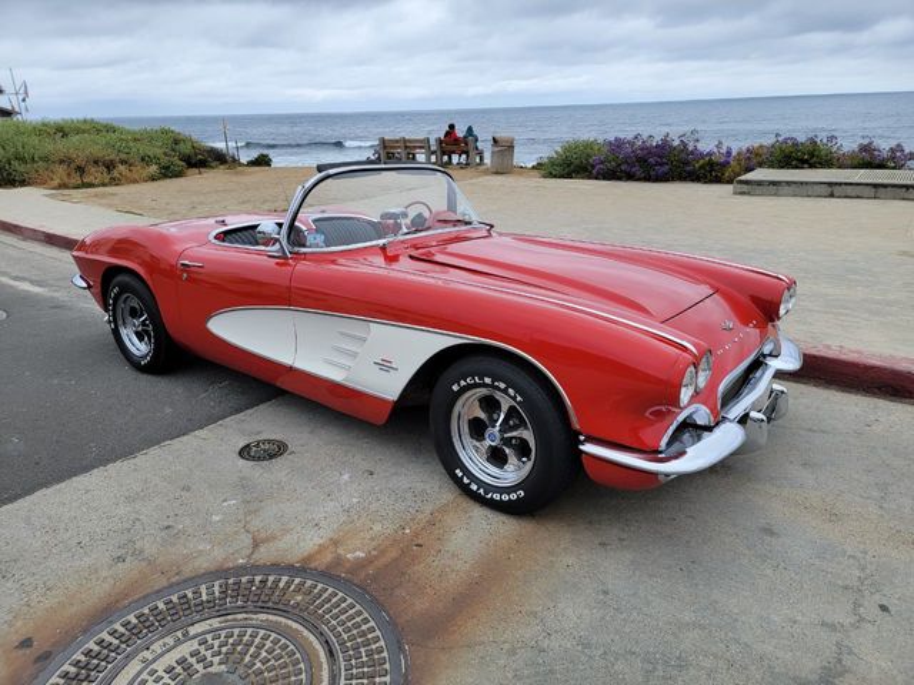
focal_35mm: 24
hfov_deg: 71.6
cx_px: 457
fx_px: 634
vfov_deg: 56.8
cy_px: 342
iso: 16
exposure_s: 1/661
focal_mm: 6.7
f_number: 1.8
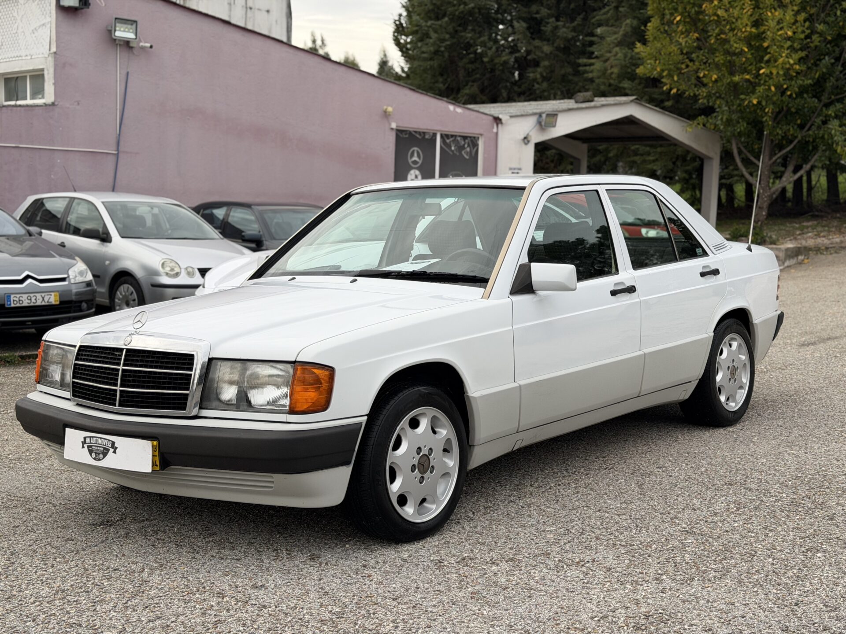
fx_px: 1173
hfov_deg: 39.7
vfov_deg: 30.3
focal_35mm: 48
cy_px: 317
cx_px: 423
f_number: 1.78
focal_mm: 6.76
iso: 80
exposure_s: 1/631
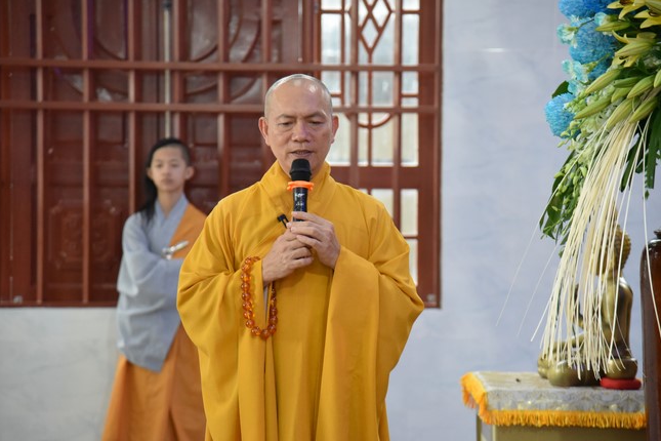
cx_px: 330
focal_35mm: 121
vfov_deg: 11.3
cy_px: 220
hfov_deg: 16.9
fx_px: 2222
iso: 6400
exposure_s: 1/80
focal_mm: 120
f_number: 4
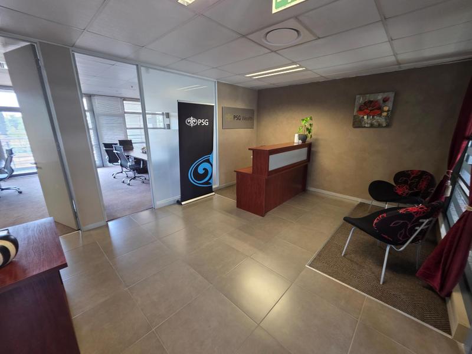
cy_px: 177
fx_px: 177
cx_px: 236
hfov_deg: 106.2
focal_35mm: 13
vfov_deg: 89.9
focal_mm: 2.2
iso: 200
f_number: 1.9
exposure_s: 1/50
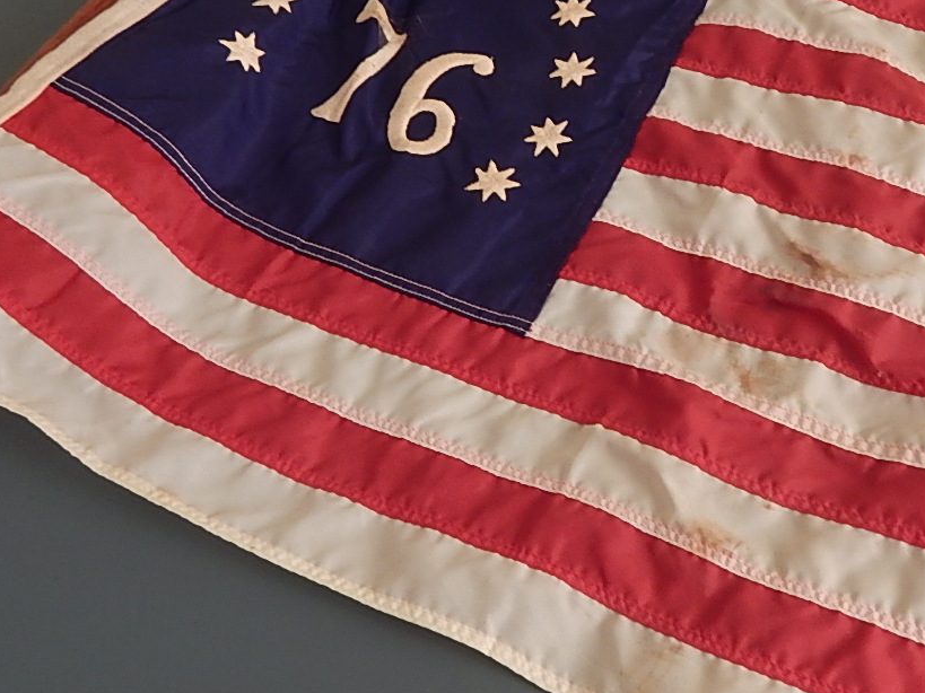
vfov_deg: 33.5
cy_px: 279
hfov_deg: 43.2
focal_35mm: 43
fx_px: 1149
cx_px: 628
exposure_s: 1/30
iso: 140
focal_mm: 4
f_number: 3
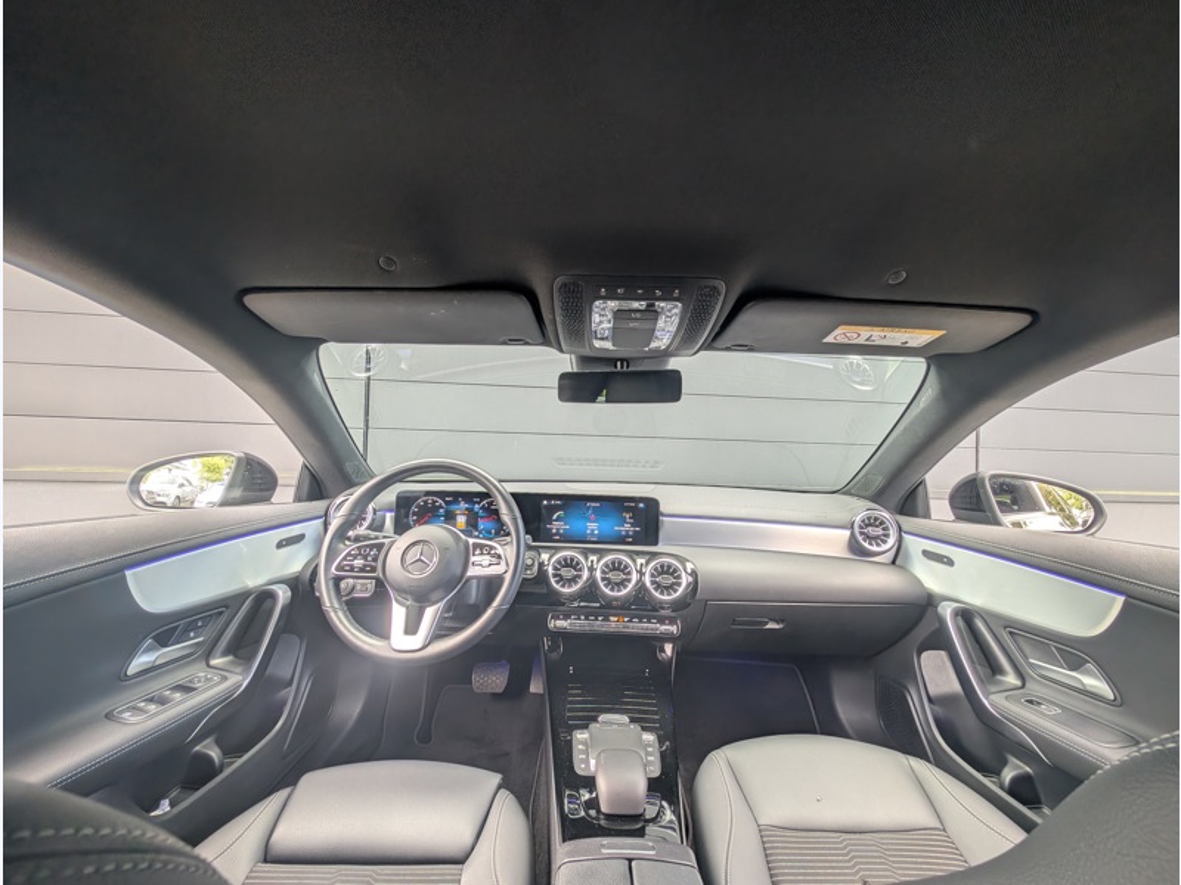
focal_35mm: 12
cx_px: 590
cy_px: 442
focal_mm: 2.23
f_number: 1.95
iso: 67
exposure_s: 1/84.7
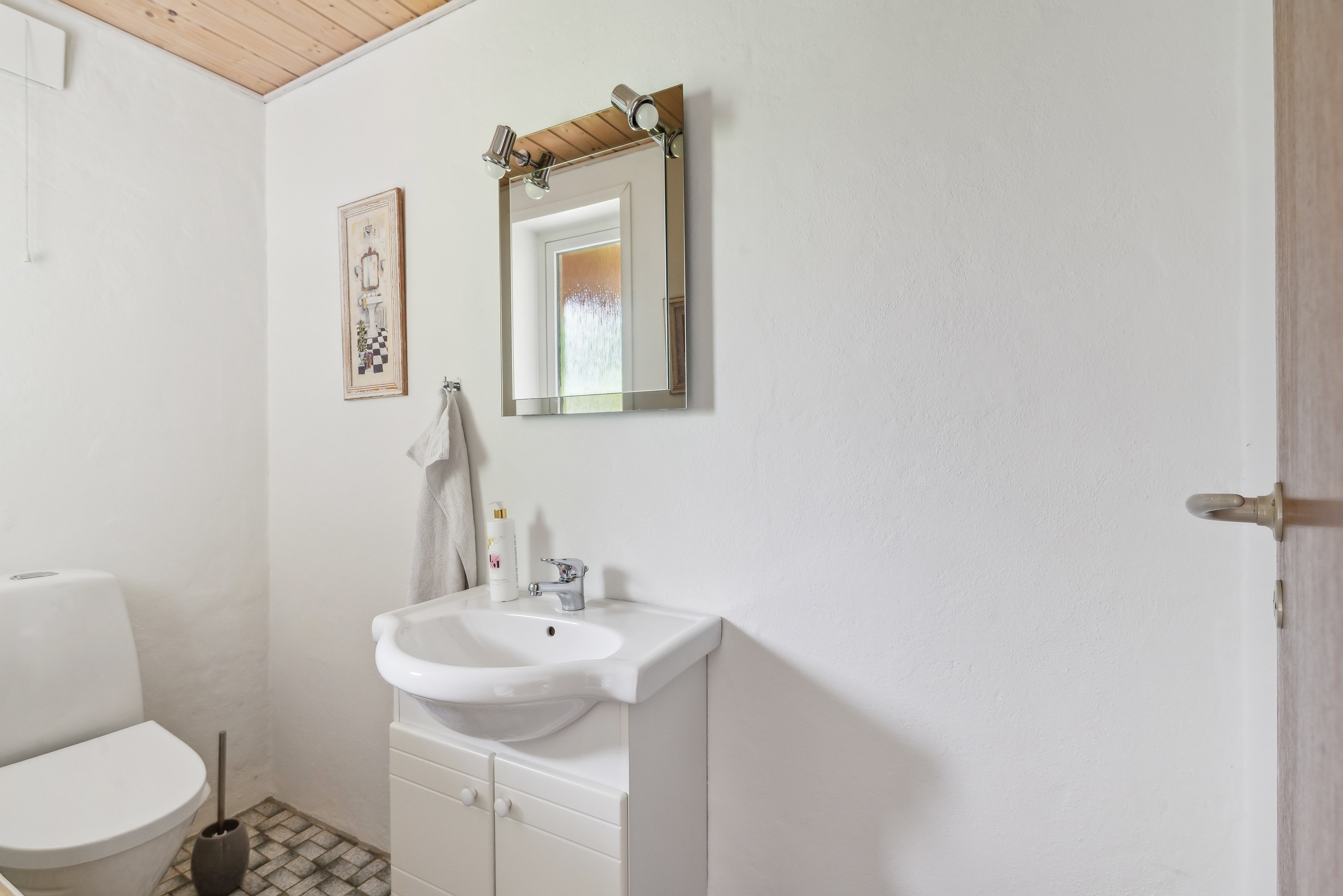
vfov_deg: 70.4
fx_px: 634
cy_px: 448
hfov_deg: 93.3
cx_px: 672
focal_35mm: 17
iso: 800
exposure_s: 1/2.5
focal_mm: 17
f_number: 8
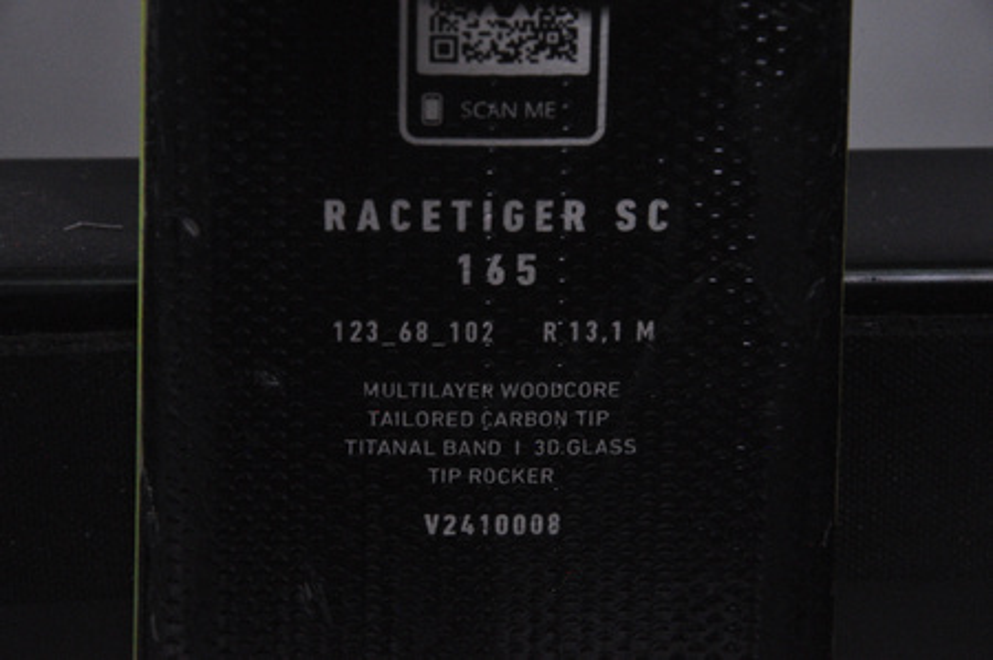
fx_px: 4340
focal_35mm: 158
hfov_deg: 13.1
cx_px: 496
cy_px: 330
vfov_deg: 8.7
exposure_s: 1/125
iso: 3200
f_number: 9.5
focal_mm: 105
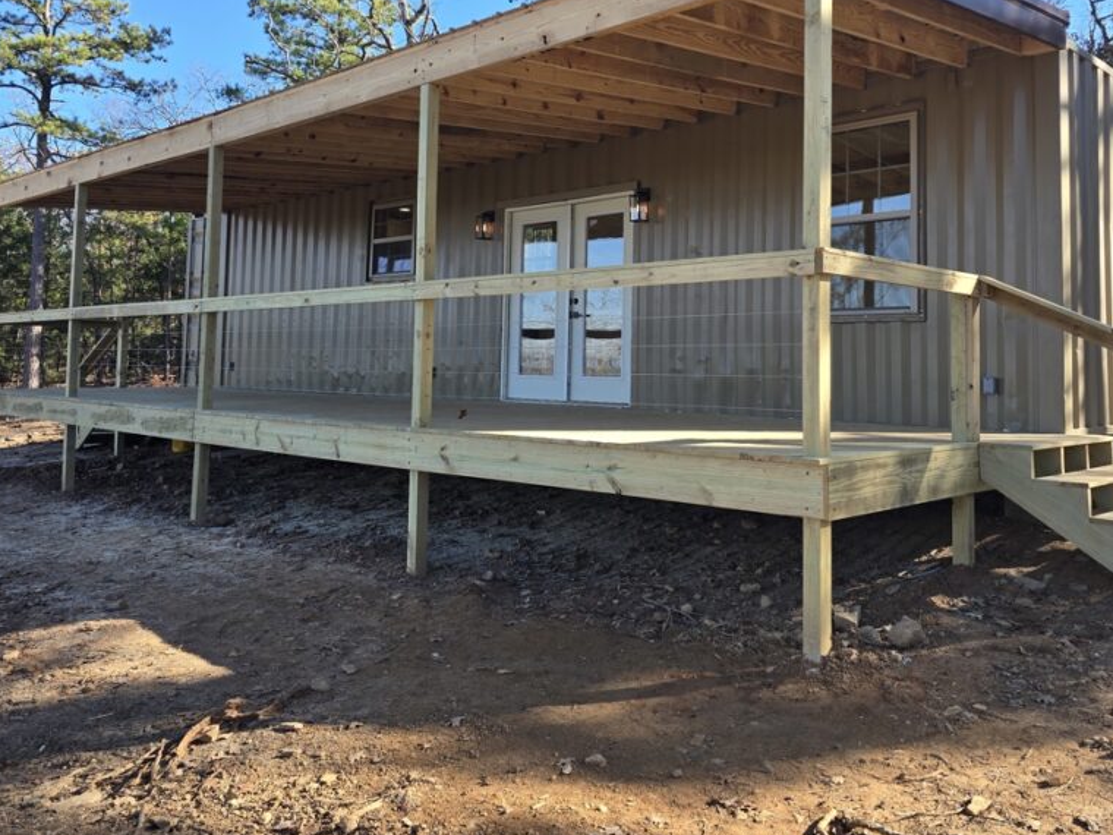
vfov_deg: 45.1
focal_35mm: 31
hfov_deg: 58.2
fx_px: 997
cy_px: 315
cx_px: 621
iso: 12
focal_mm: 6.3
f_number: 1.7
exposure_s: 1/243
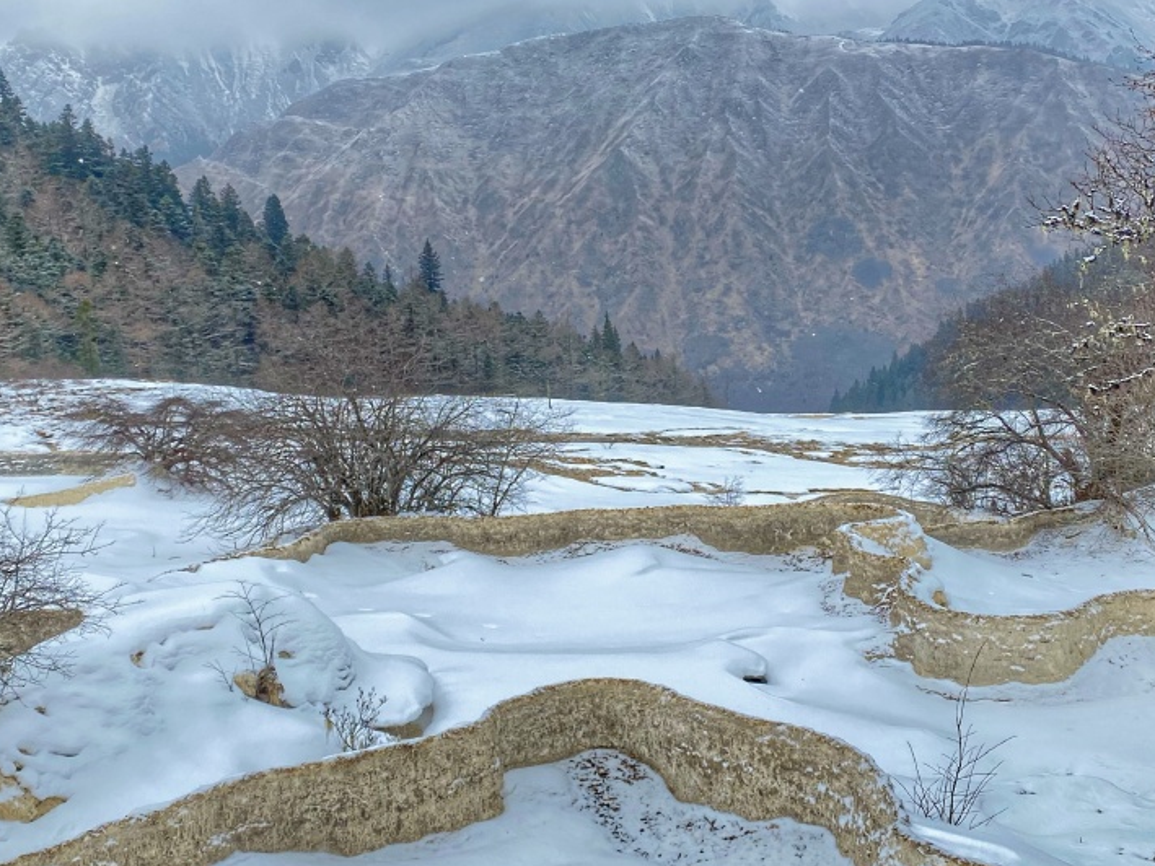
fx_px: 1468
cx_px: 611
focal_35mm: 44
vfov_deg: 32.9
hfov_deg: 42.9
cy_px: 444
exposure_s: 1/1779
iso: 32
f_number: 1.8
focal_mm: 4.25
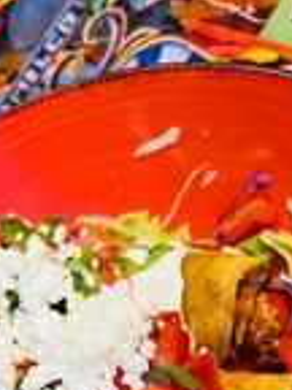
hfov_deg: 19.1
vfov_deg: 21.5
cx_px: 149
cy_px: 576
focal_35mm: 77
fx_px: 866
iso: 400
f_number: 1.5
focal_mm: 5.7
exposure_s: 1/33
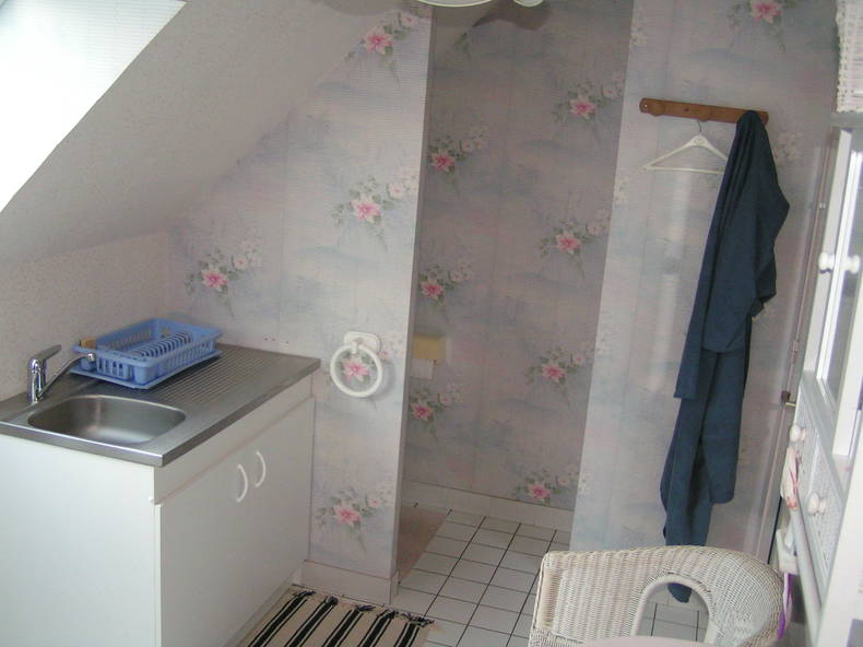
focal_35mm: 38
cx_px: 432
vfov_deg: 37.7
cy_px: 324
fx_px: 947
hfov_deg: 49.0
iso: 200
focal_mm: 5.8
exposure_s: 1/40
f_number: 2.8
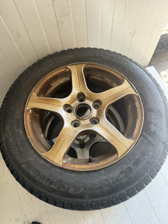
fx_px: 155
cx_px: 84
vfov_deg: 71.6
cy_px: 112
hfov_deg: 56.8
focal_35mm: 24
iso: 125
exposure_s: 1/121
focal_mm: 6.76
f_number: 1.78
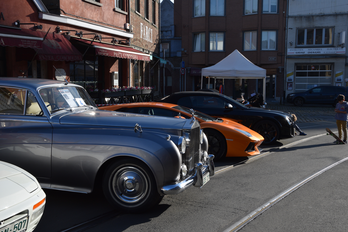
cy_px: 116
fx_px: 406
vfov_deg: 31.9
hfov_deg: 46.4
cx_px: 174
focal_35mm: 42
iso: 200
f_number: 10
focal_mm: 28
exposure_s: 1/400
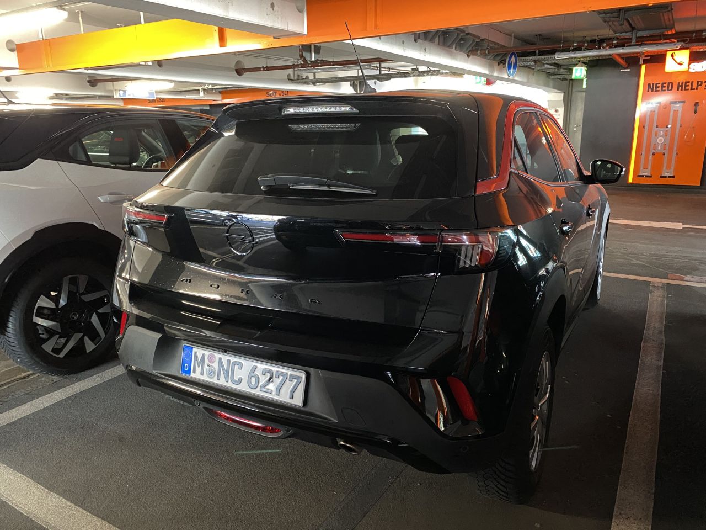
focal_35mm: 26
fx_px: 530
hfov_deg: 67.3
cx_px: 353
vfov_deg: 53.1
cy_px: 265
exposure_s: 1/25
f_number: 1.8
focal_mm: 4.25
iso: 640
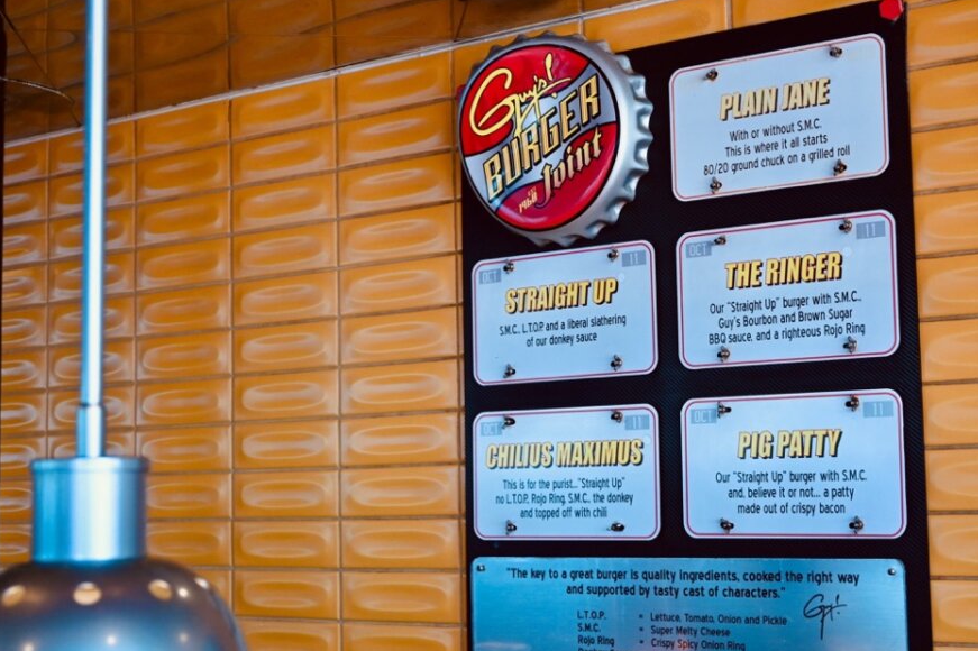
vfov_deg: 26.1
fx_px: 1404
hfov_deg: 38.1
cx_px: 633
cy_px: 330
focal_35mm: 52
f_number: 4.2
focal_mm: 25
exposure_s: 1/125
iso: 500
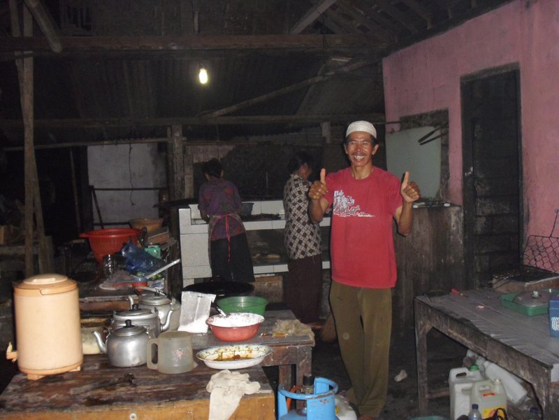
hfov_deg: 49.0
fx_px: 614
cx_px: 280
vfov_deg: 37.7
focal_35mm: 38
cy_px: 210
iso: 400
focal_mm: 6.2
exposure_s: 1/60
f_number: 2.8
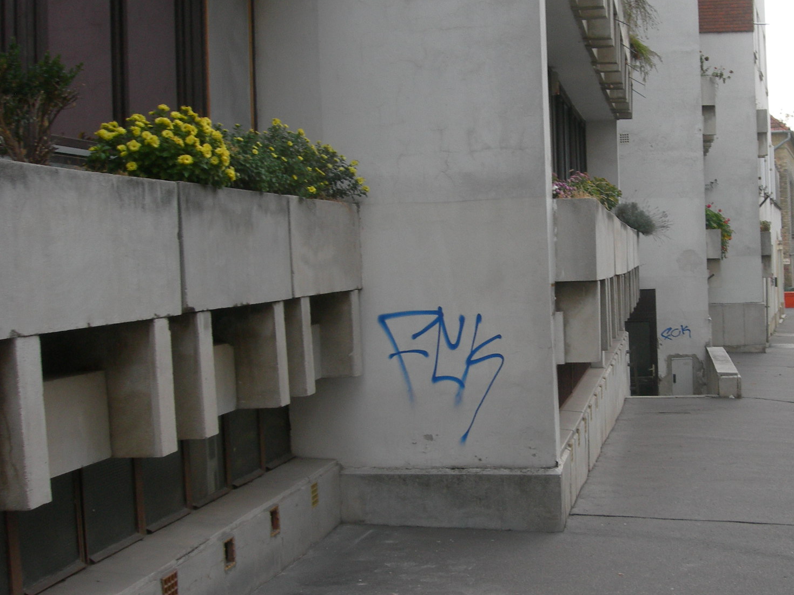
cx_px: 553
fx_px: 1216
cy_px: 327
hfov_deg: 35.7
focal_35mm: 53
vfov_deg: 27.5
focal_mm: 7.8
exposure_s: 1/118
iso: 100
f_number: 4.8
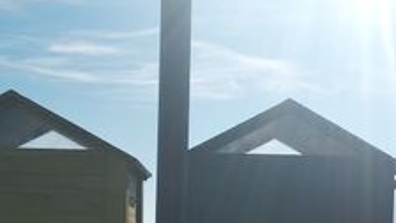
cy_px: 225
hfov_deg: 27.6
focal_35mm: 76
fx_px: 798
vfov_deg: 15.6
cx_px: 288
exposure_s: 1/2535
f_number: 2.2
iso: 100
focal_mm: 3.81
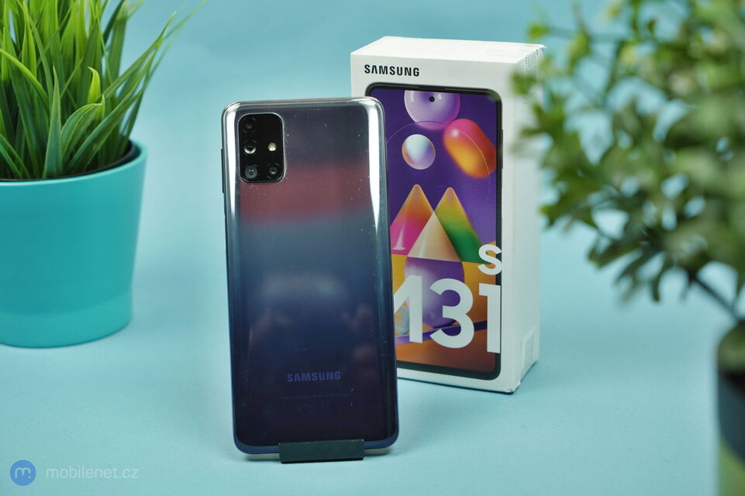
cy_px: 248
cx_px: 372
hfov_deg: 30.1
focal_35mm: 67
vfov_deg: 20.3
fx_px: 1386
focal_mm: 67
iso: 1000
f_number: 5.6
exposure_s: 1/125
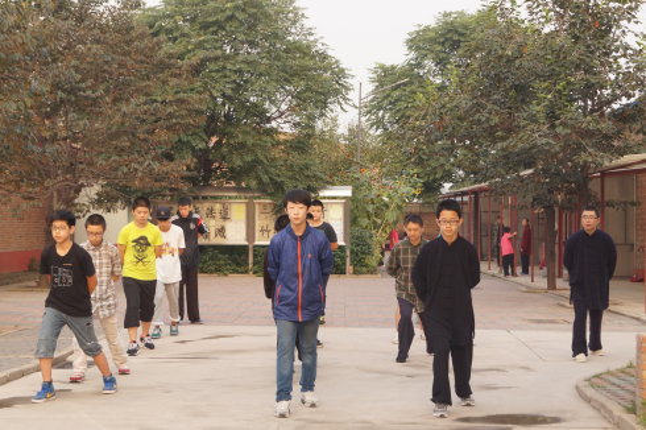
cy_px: 215
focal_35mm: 75
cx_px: 323
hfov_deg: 27.0
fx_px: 1345
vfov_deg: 18.2
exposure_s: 1/200
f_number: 9
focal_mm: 50
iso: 800
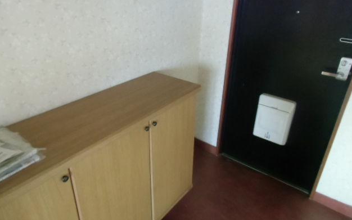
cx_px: 175
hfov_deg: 70.4
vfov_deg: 47.6
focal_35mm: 26
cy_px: 105
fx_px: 249
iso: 800
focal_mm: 4.24
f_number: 3
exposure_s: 1/10
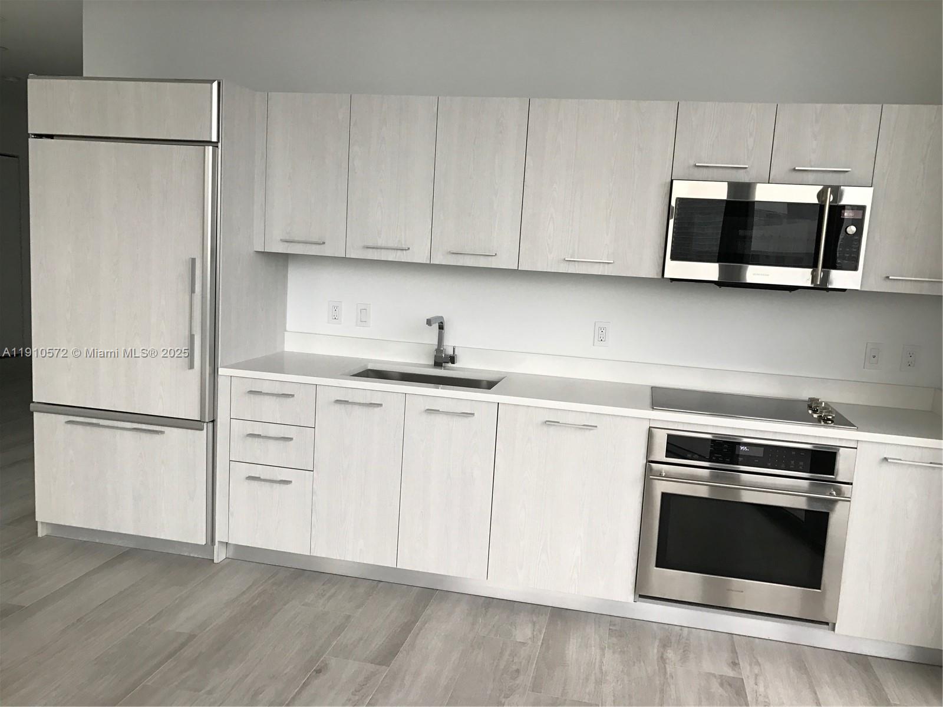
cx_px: 472
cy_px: 354
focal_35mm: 28
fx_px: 763
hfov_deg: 63.4
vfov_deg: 49.7
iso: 20
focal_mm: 3.99
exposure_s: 1/40
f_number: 1.8
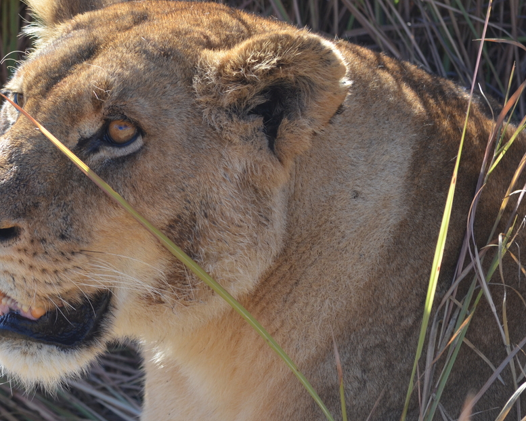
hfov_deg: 3.8
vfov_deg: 3.0
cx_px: 176
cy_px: 231
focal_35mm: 509
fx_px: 7926
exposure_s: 1/500
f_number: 5.6
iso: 360
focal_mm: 220
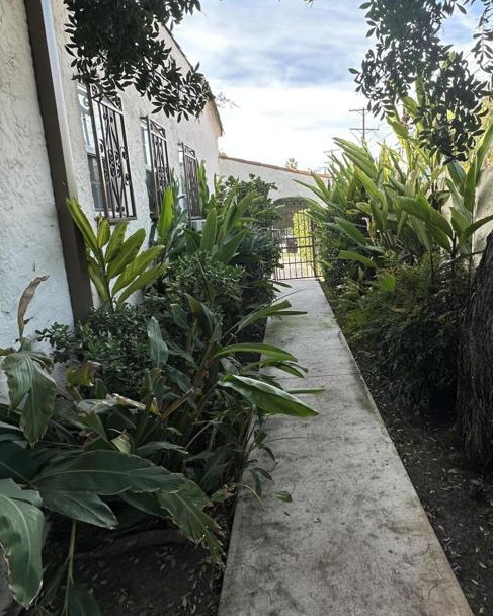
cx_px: 331
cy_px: 279
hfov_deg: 59.4
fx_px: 419
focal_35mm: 23
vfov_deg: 72.4
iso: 40
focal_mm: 2.22
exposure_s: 1/256
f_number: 2.2
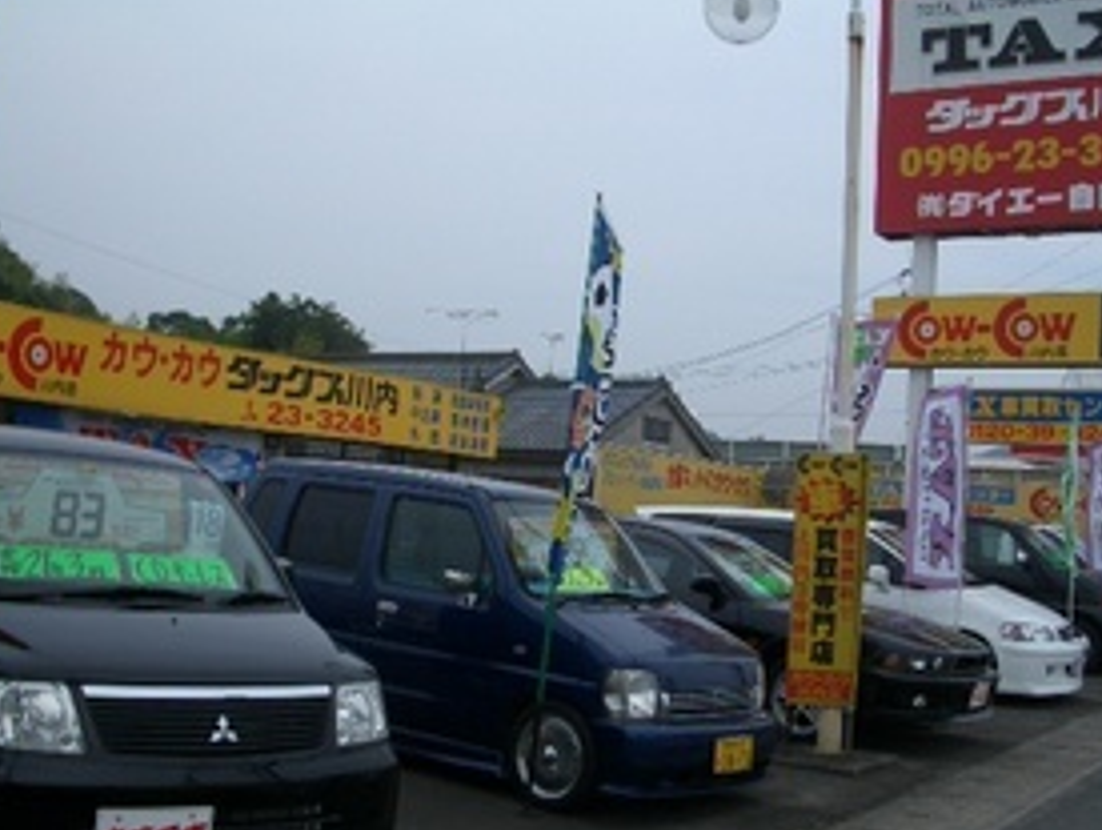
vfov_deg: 32.9
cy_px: 433
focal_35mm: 44
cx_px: 597
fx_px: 1403
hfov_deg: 42.9
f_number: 4.3
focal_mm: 5.8
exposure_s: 1/500
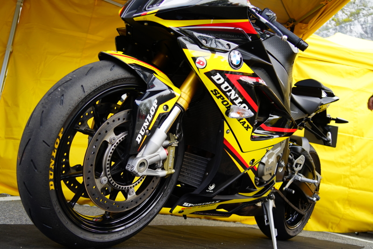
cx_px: 186
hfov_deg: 60.3
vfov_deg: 42.3
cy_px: 124
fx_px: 321
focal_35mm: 31
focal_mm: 21
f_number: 4.5
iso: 100
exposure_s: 1/90
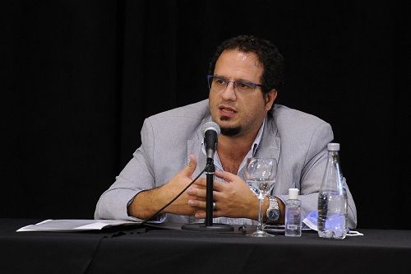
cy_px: 137
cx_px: 206
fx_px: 2282
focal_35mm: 200
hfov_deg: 10.3
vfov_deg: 6.9
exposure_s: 1/320
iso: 2000
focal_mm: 200
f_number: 2.8
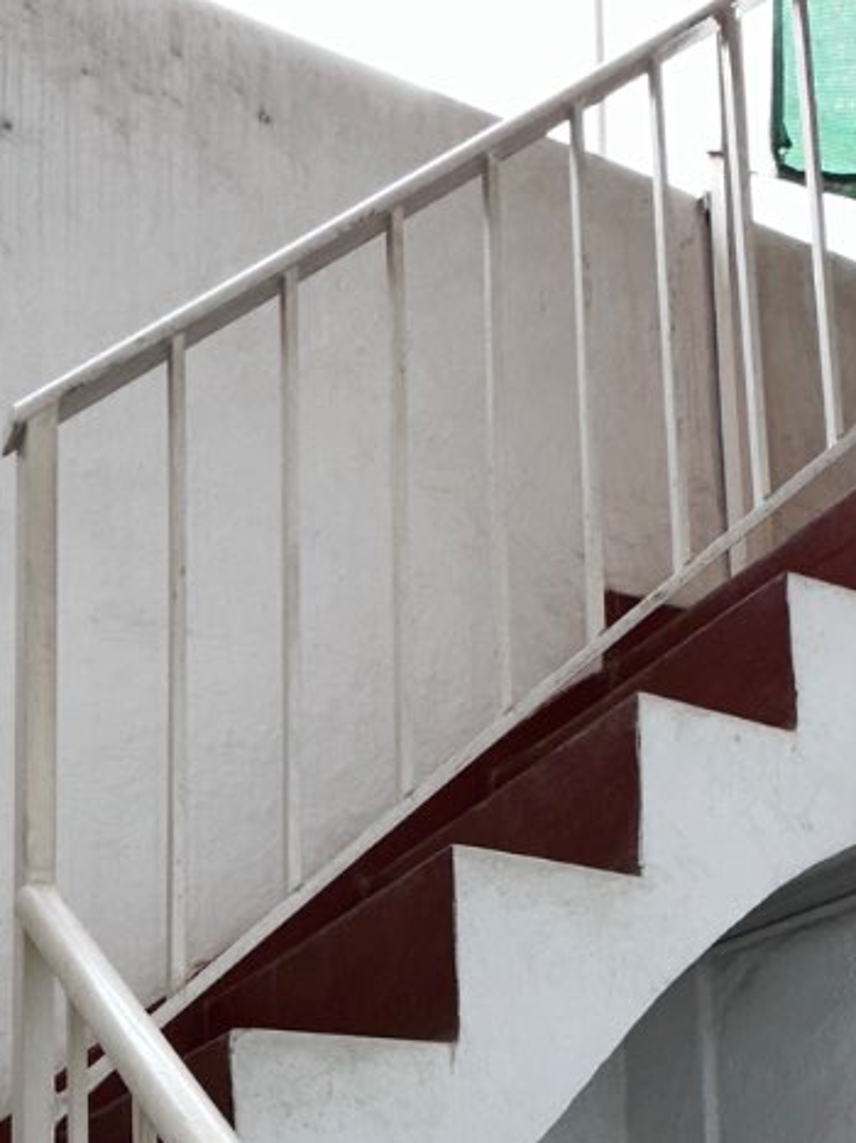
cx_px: 165
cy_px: 1265
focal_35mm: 45
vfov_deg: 35.7
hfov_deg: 31.3
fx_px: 1484
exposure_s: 1/122
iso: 40
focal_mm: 2.22
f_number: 2.2
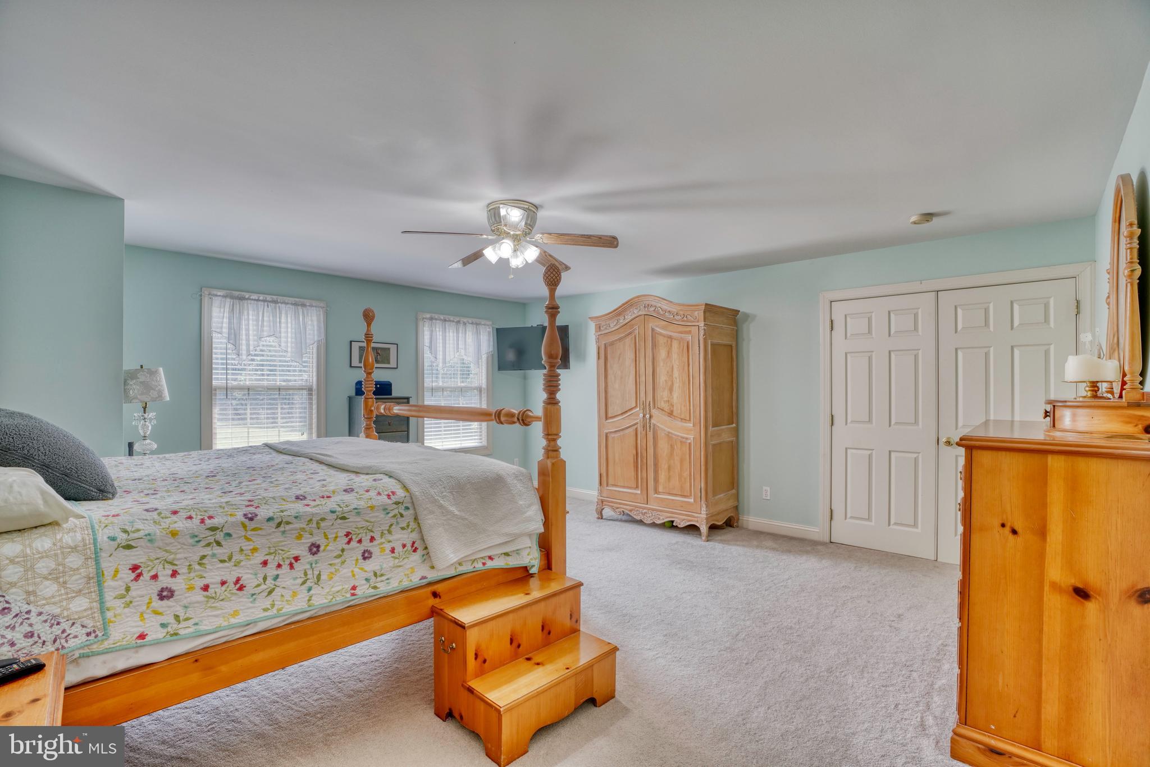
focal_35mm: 16
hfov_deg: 96.7
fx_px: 511
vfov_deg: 73.8
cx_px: 575
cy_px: 384
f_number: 7.1
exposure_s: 1/100
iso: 640
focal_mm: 16
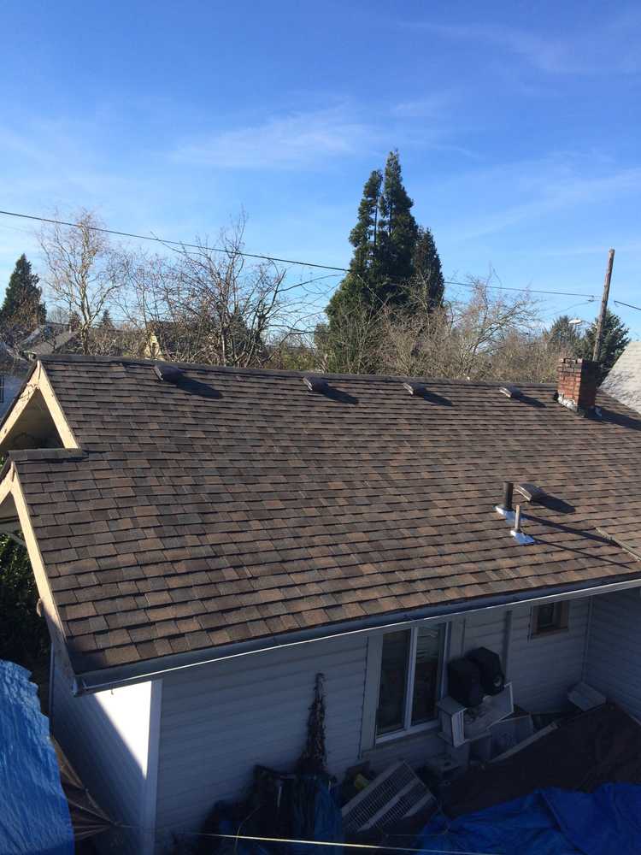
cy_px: 428
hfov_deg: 48.2
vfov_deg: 61.7
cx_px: 320
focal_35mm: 29
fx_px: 716
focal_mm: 4.15
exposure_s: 1/1208
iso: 32
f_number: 2.2
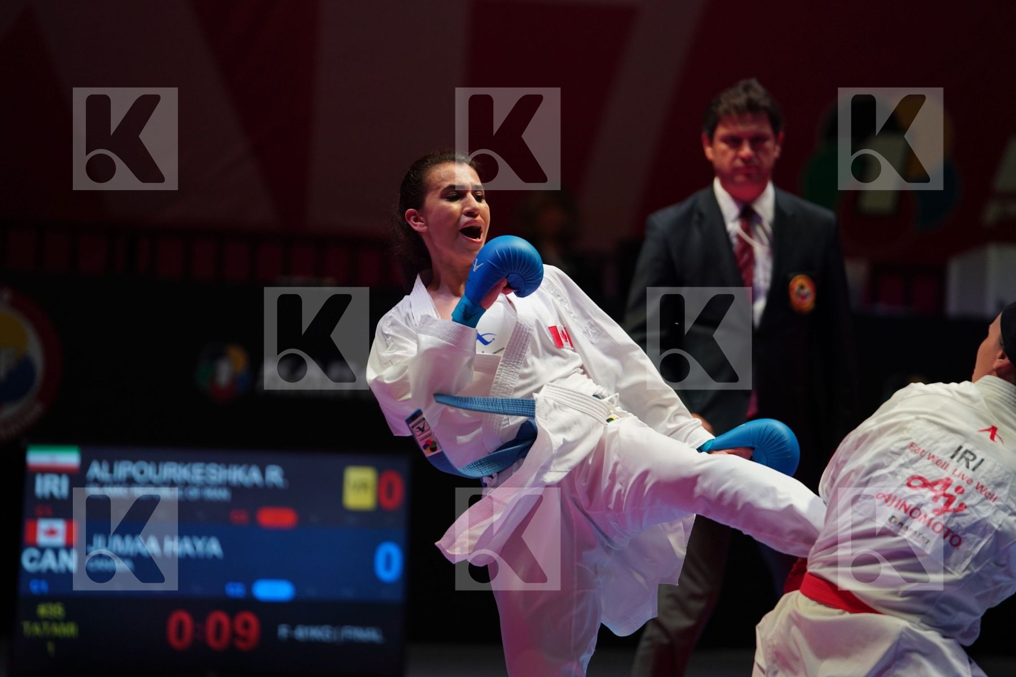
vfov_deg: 6.9
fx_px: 5588
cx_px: 508
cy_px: 338
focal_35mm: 198
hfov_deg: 10.4
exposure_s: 1/1000
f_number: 2.8
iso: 1250
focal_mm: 198
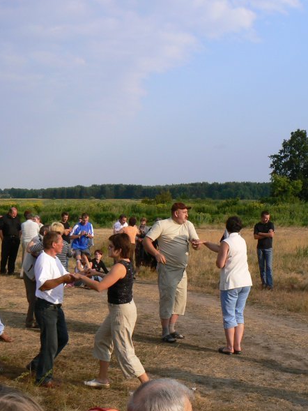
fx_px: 629
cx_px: 123
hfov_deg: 27.5
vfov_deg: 36.2
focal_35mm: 53
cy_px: 209
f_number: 6.3
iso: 80
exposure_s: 1/400
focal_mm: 6.5
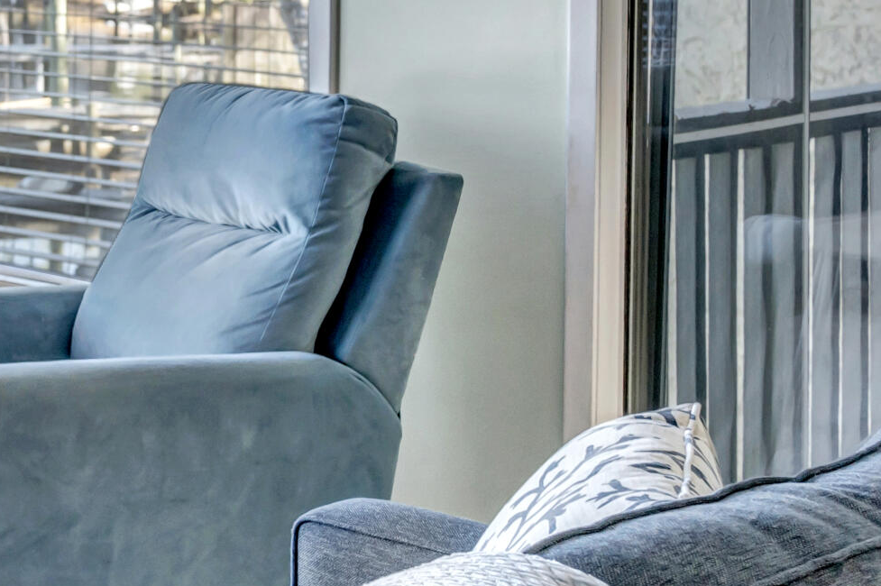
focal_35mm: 86
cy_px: 149
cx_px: -348
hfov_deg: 20.9
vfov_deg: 15.8
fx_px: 2103
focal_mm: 28
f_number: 8
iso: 400
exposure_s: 1/40
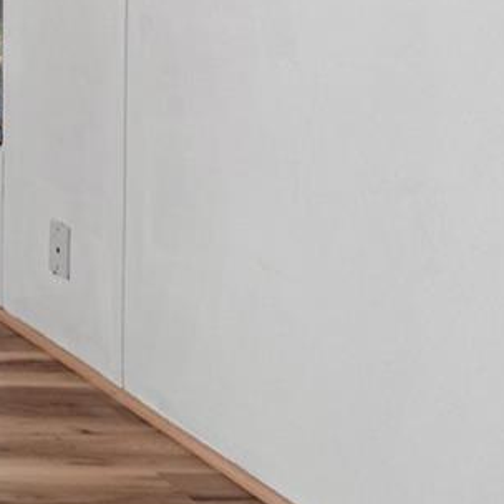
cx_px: -680
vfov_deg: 20.9
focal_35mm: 76
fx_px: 1252
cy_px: -133
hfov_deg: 14.9
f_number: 11
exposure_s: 1/2
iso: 125
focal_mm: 17
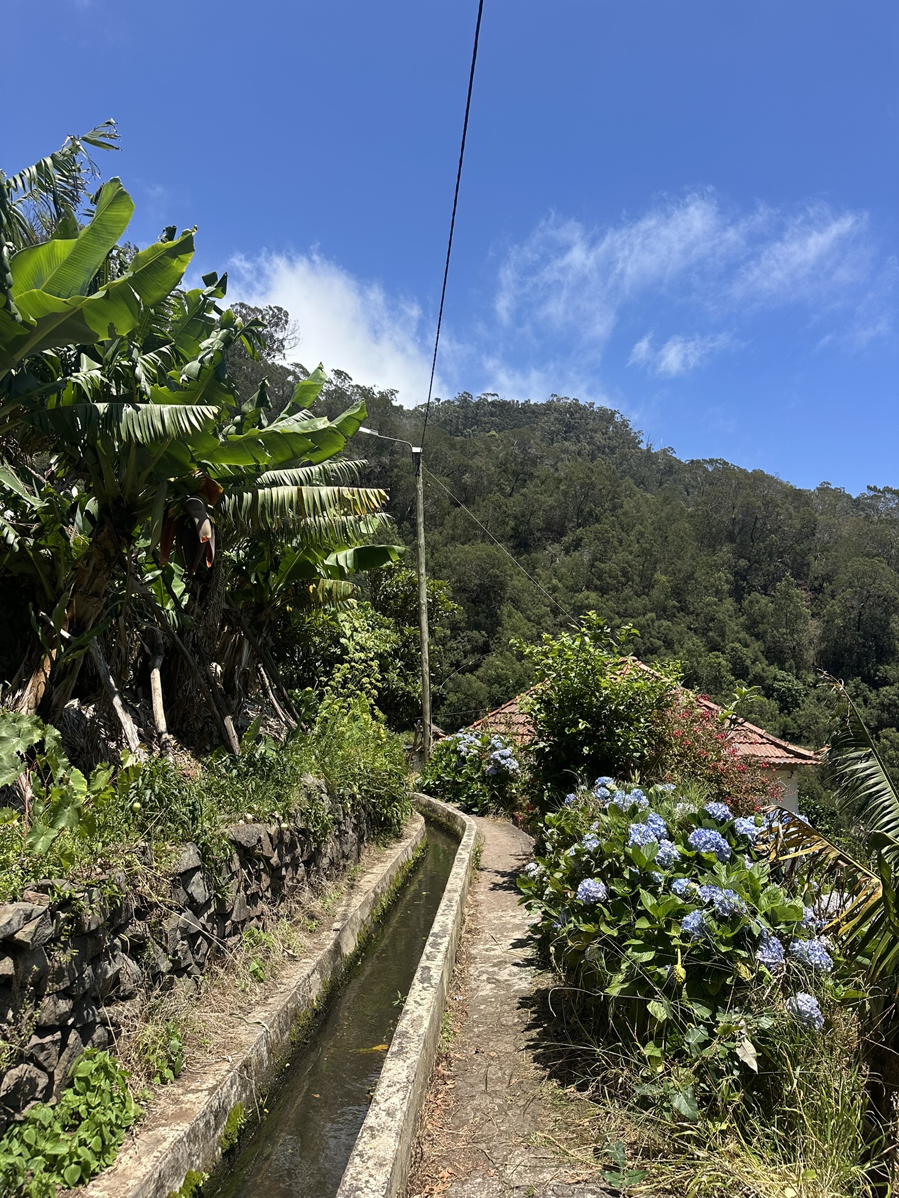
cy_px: 599
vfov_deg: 71.6
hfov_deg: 56.8
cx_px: 450
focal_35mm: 24
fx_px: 831
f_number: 1.78
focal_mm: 6.86
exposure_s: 1/2967
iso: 80
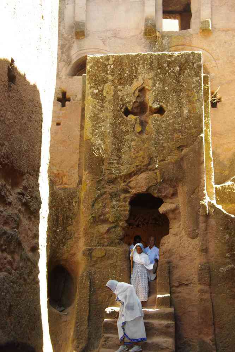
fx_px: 514
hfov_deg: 25.8
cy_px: 176
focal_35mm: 52
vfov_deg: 37.9
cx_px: 118
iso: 1600
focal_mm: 35
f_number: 6.3
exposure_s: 1/60
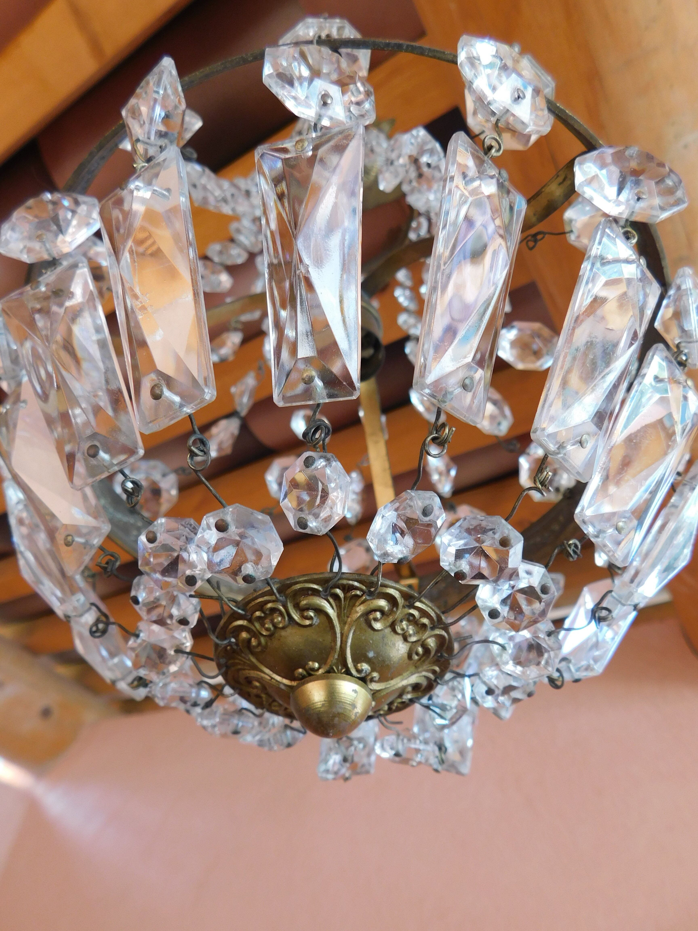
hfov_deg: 58.9
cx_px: 349
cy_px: 466
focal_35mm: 23
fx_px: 618
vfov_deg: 73.9
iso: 125
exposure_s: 1/40
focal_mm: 4
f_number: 3
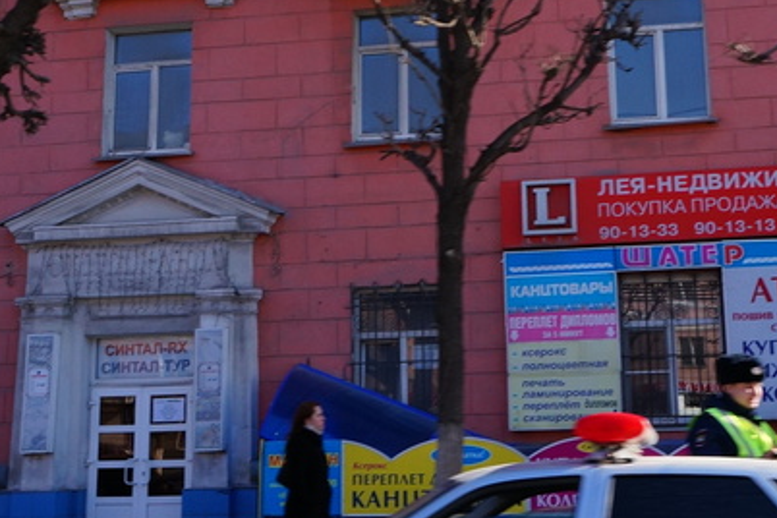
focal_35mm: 57
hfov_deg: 34.9
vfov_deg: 23.7
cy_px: 179
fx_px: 1230
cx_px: 475
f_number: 9
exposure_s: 1/320
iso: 400
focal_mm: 18
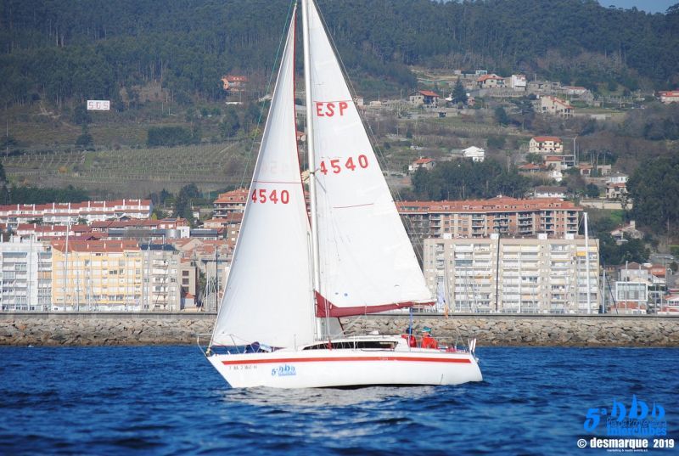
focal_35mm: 202
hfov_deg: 10.1
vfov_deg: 6.8
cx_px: 340
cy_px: 228
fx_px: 3827
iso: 100
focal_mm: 135
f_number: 6.3
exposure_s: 1/640
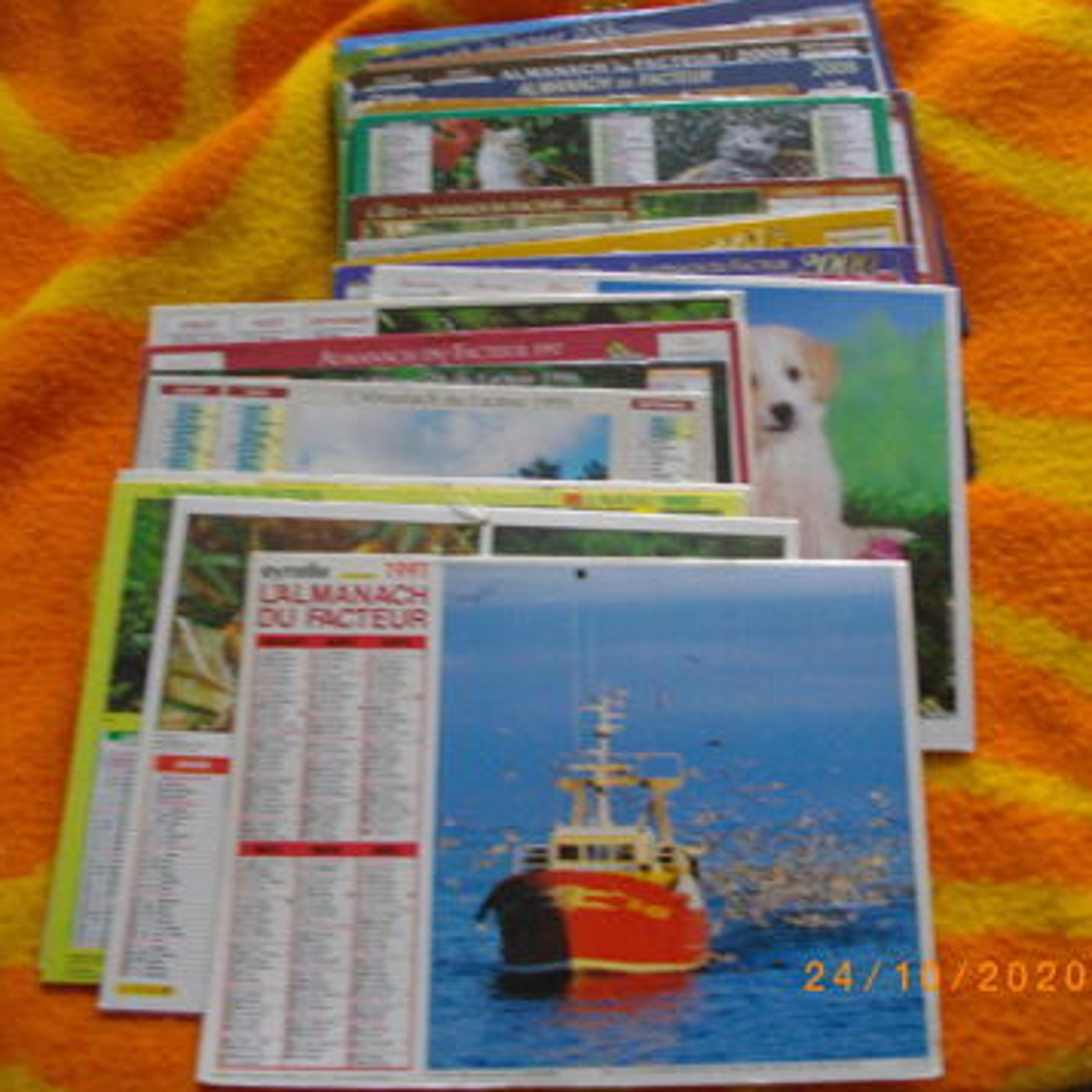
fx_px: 1356
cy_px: 544
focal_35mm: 38
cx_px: 676
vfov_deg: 43.9
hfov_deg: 43.5
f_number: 2.9
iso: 347
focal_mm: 5.7
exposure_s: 1/50
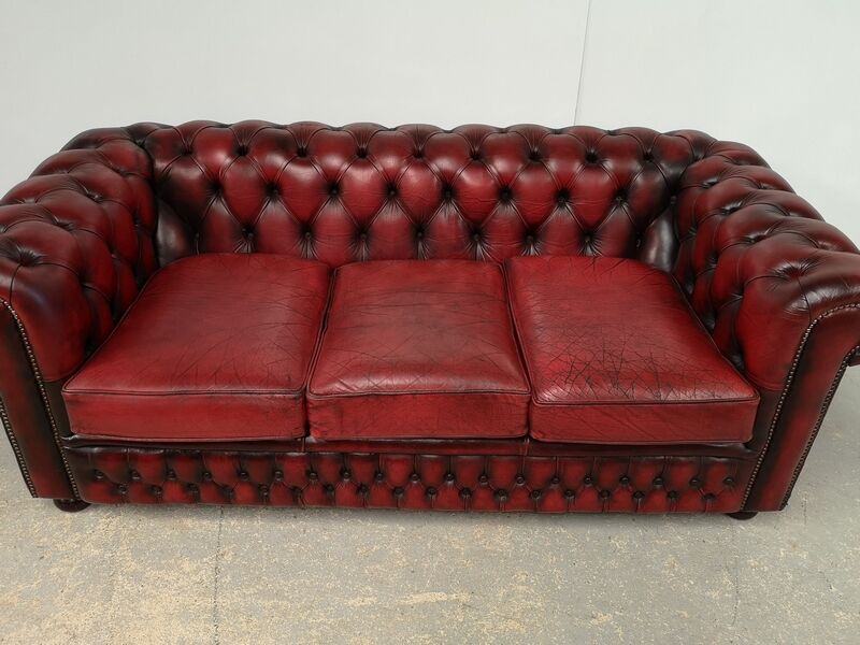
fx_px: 671
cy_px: 322
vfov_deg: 51.4
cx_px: 430
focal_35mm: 27
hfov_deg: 65.3
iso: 160
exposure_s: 1/100
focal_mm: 5.58
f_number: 1.8
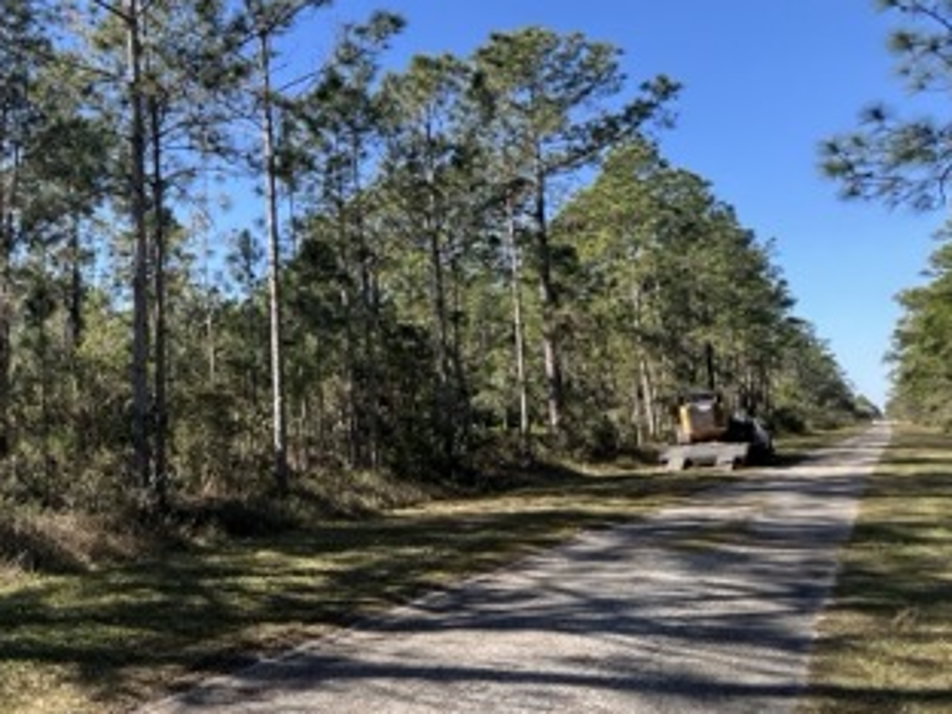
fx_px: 688
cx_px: 92
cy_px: 369
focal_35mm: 25
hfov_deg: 59.0
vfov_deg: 54.9
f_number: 1.8
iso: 32
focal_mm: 1.57
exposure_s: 1/338
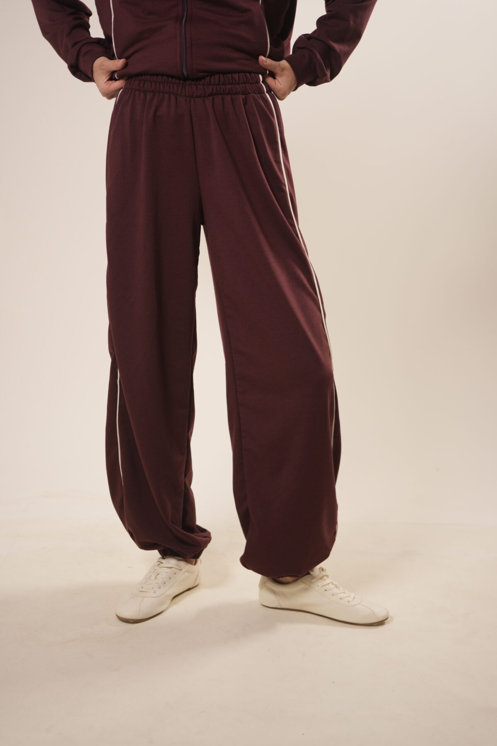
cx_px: 248
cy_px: 373
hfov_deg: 27.0
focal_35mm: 50
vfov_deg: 39.6
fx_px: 1035
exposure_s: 1/125
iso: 640
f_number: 2.8
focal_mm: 50
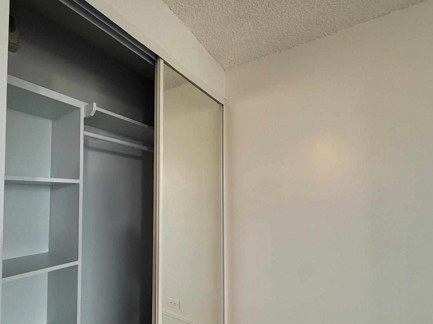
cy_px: 188
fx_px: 238
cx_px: 173
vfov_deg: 68.2
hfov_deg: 83.6
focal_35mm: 19
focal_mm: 2.22
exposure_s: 1/60
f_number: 2.2
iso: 500
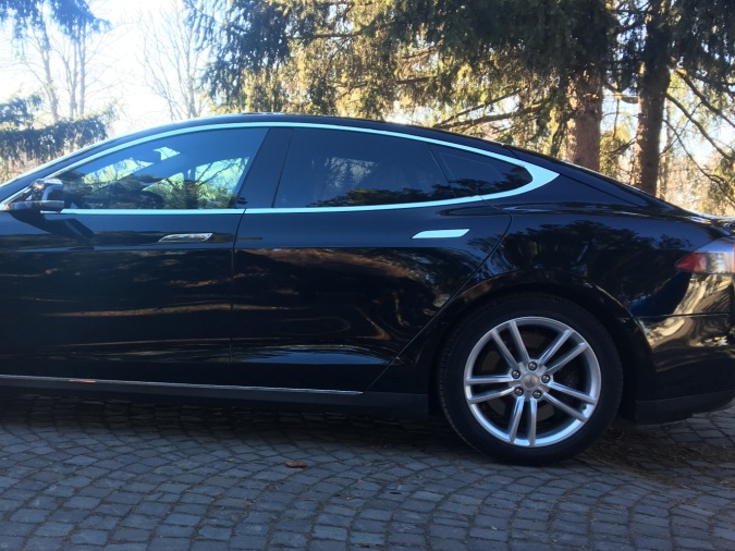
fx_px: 934
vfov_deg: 32.8
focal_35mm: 44
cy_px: 322
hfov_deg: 42.3
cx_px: 240
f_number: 2.2
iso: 25
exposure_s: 1/100
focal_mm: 4.15
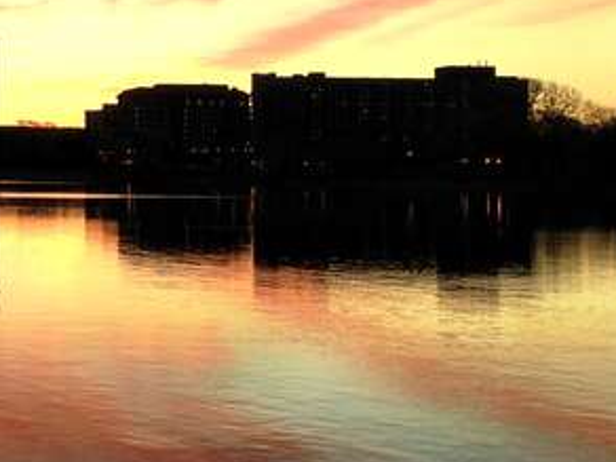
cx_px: -137
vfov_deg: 15.3
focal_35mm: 96
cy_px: 99
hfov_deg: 19.2
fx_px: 1708
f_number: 2.4
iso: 64
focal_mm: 4.28
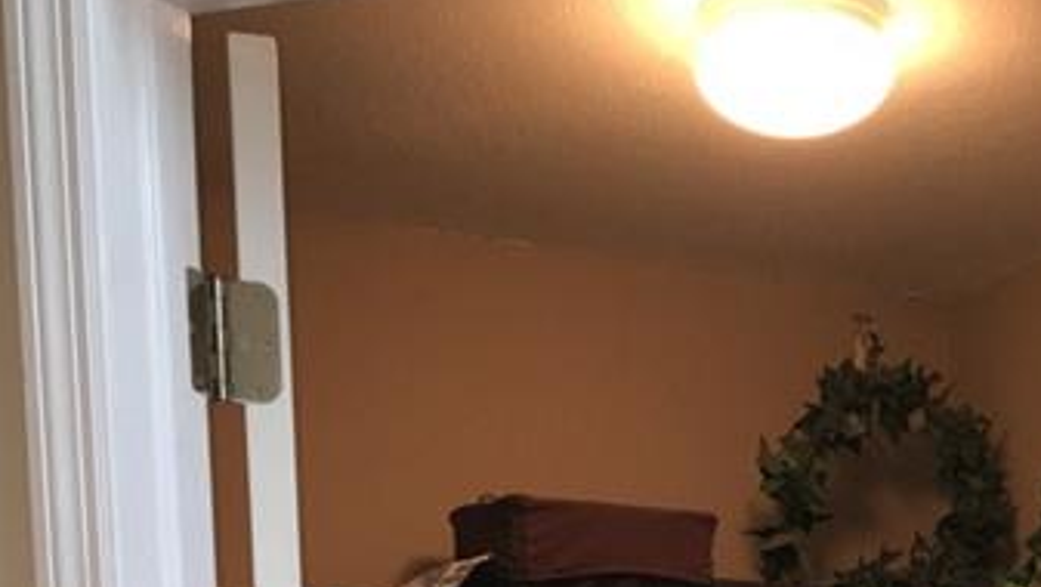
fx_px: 1989
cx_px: 834
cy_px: 1125
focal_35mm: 72
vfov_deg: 14.4
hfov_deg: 28.7
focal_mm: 4.15
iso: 80
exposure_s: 1/20
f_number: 2.2
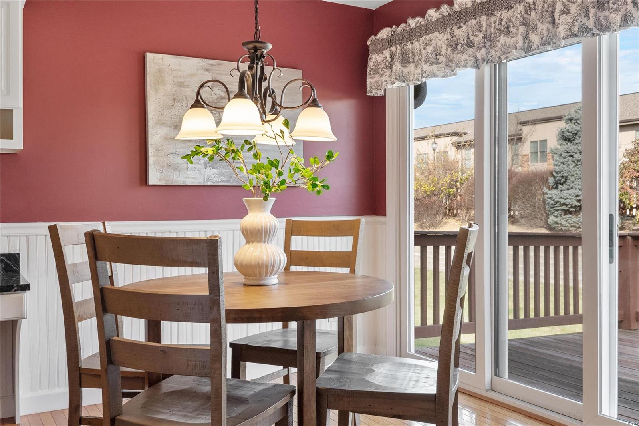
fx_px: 639
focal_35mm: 36
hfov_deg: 53.1
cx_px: 320
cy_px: 213
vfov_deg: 36.9
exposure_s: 1/15
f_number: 6.3
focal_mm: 18
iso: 400
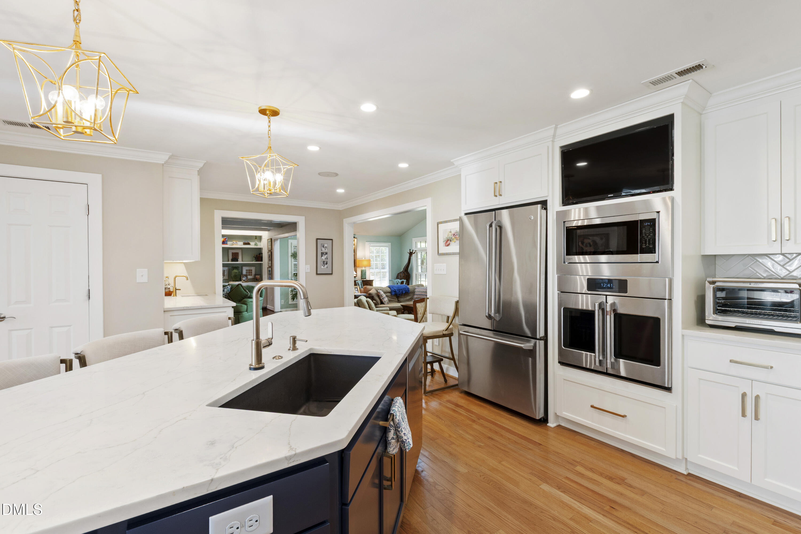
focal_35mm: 15
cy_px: 267
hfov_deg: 100.4
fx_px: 334
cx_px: 400
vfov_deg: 77.3
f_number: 8
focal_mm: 10
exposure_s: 1/2.5
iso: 100
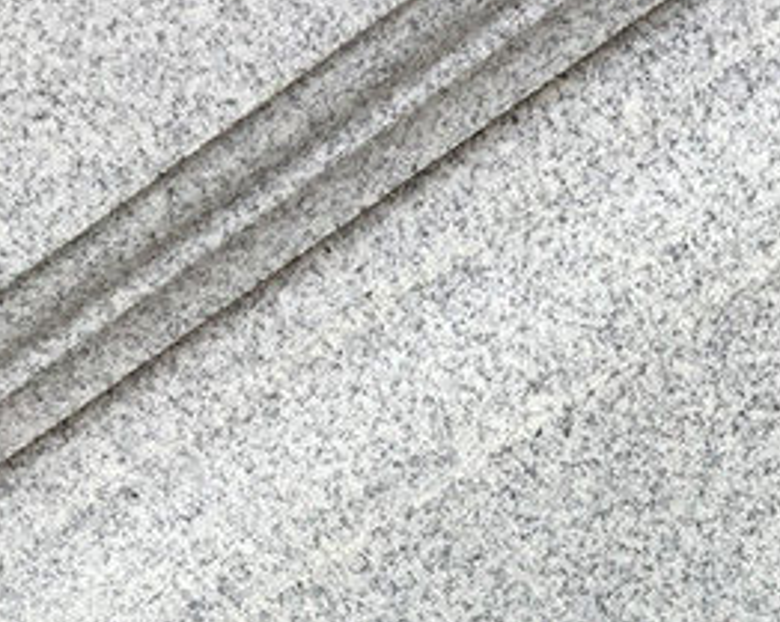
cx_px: 1018
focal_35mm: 104
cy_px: 909
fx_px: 2398
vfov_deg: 13.9
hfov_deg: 17.3
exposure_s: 1/112
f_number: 2.4
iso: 25
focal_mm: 3.3
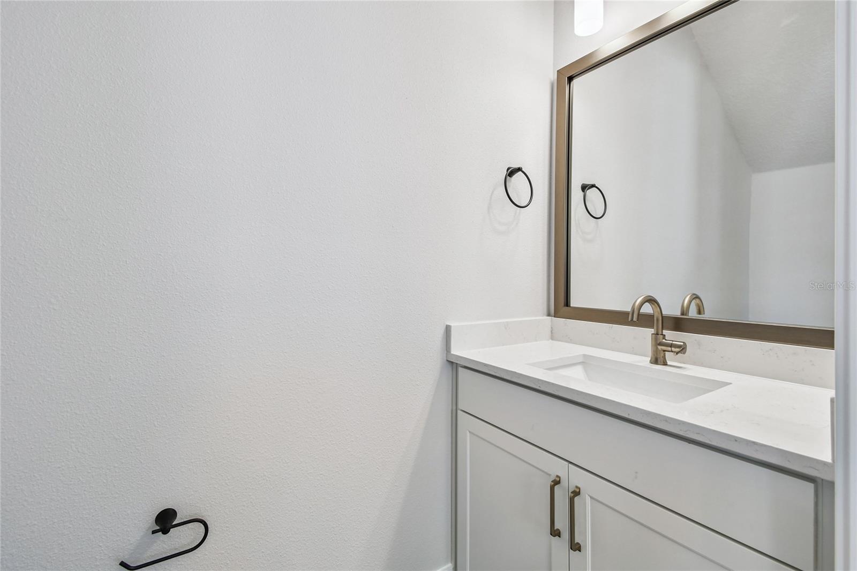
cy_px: 286
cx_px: 428
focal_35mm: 15
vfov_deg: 77.3
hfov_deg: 100.4
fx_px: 357
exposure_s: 1/15
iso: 100
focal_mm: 10
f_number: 7.1
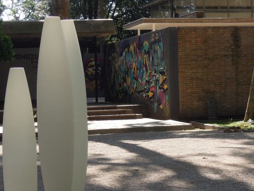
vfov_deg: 15.7
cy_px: 127
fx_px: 690
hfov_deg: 20.9
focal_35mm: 94
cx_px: 123
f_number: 3.7
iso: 160
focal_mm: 9
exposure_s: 1/400
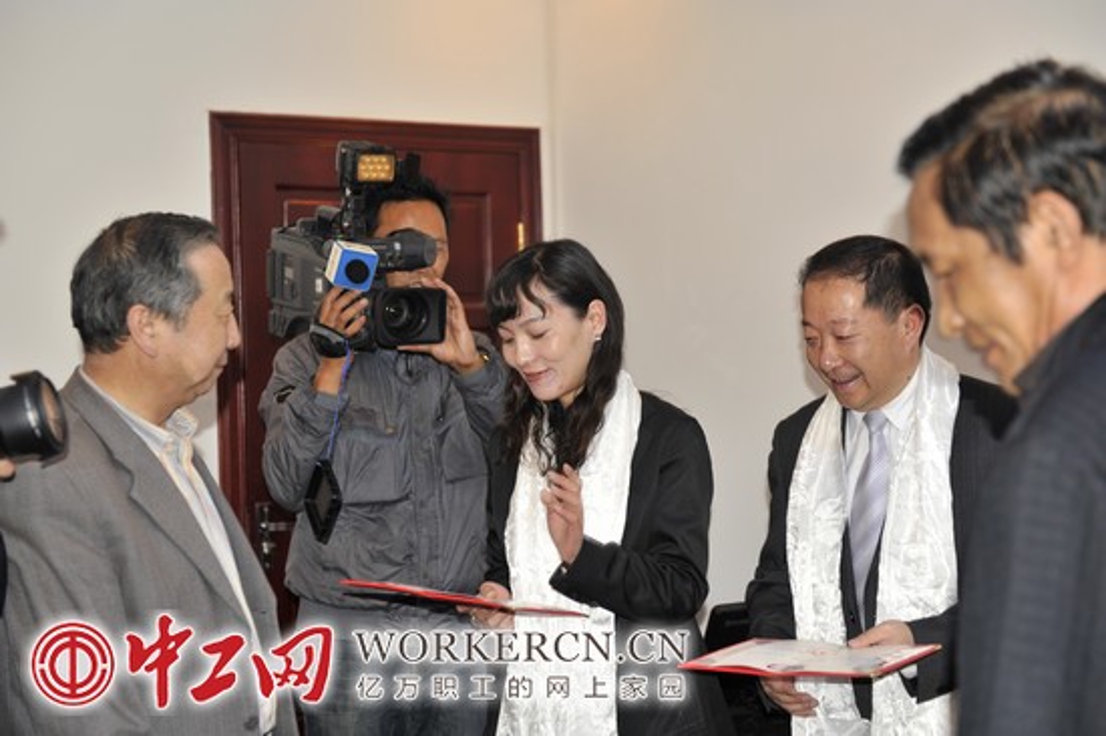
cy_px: 368
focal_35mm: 70
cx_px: 553
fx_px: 2149
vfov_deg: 19.4
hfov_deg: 28.9
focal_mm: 70
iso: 400
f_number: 4
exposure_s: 1/60
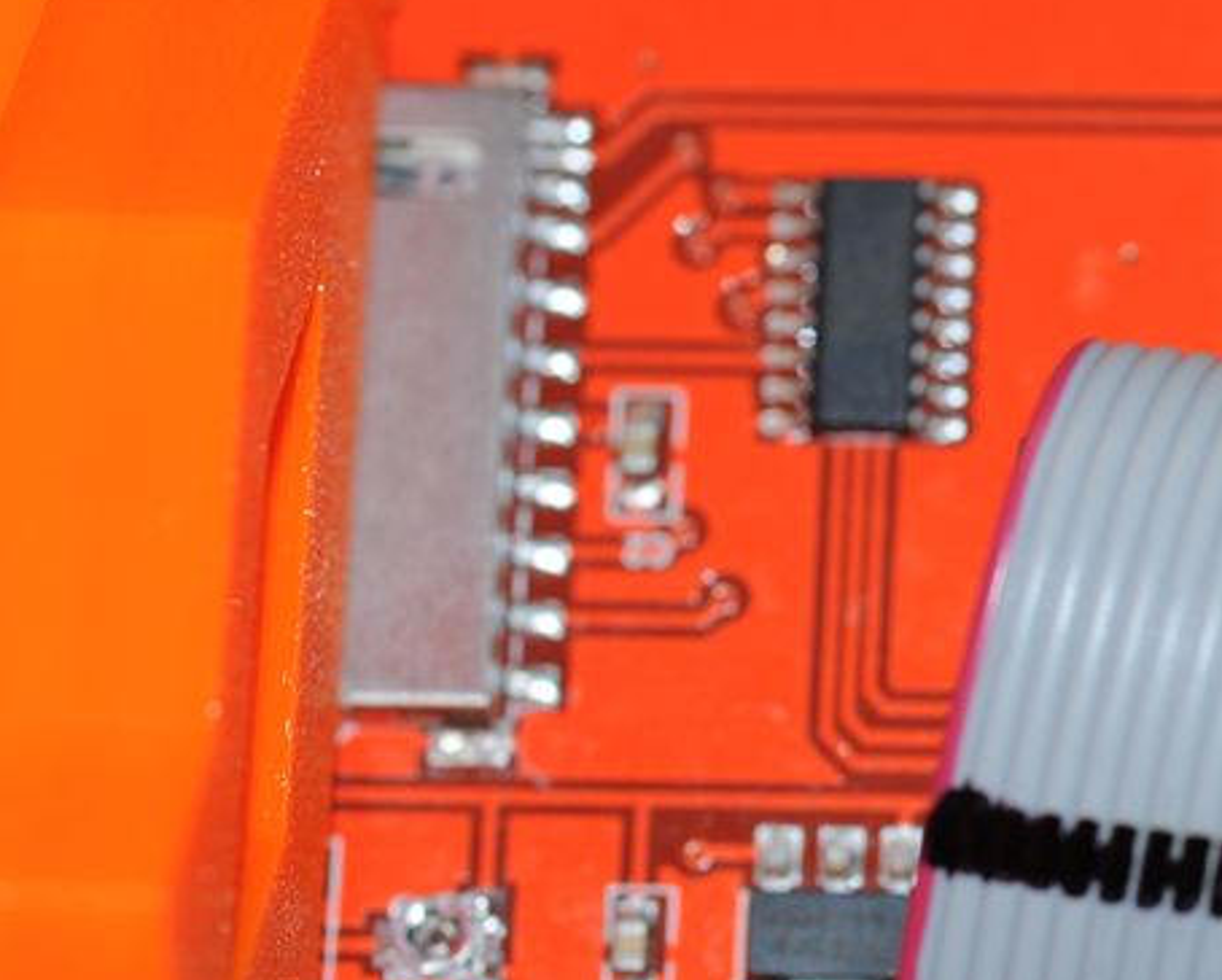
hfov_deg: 7.4
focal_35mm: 260
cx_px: 1375
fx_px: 9411
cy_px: 582
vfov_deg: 6.0
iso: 400
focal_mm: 105
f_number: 8
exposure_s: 1/60
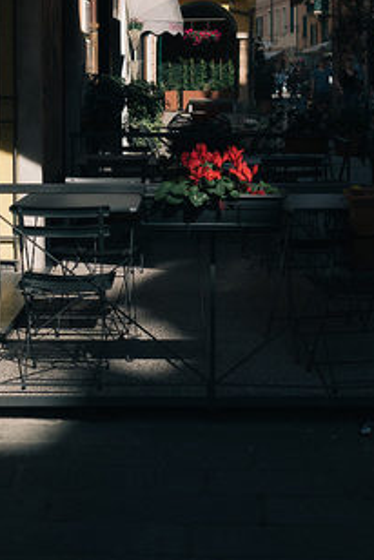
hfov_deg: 20.0
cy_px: 87
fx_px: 1060
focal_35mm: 68
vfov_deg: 28.8
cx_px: 183
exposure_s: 1/2000
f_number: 2.8
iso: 200
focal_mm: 23
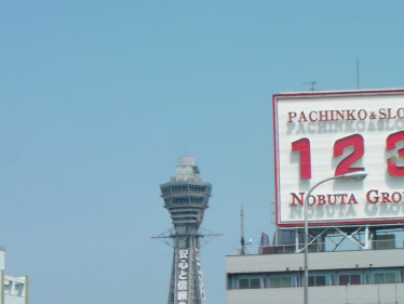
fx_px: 1378
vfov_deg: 12.5
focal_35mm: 118
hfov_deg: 16.6
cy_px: 225
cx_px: 135
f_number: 4.7
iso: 50
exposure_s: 1/299
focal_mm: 11.6
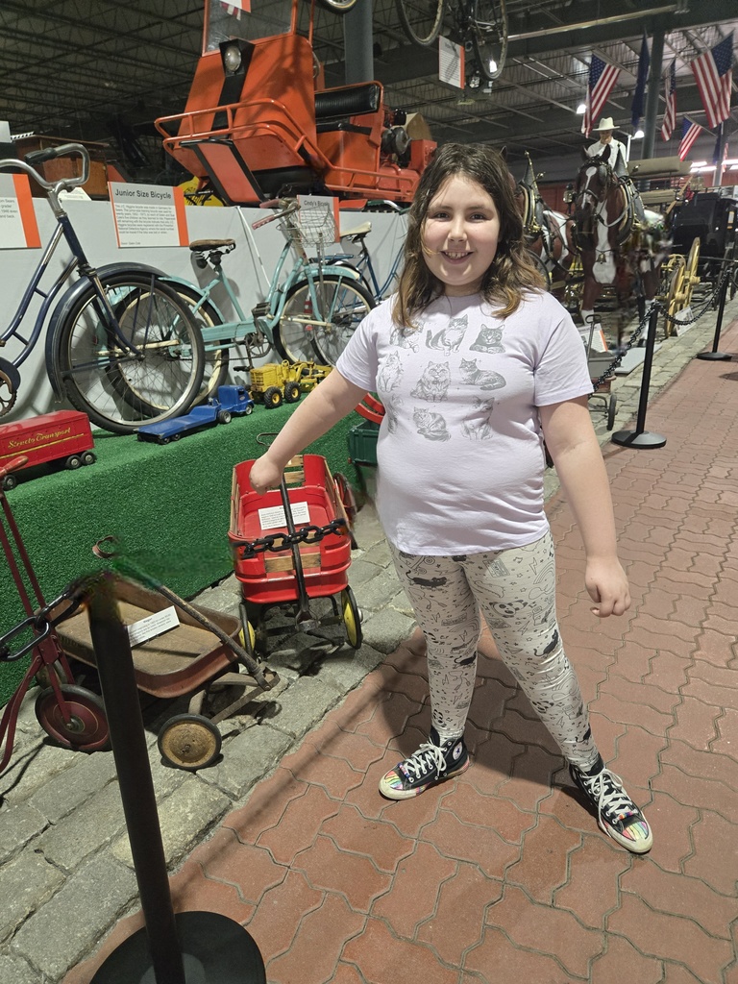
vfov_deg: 73.9
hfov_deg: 58.9
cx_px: 369
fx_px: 654
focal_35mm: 23
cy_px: 492
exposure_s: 1/120
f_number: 1.8
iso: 800
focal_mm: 5.4
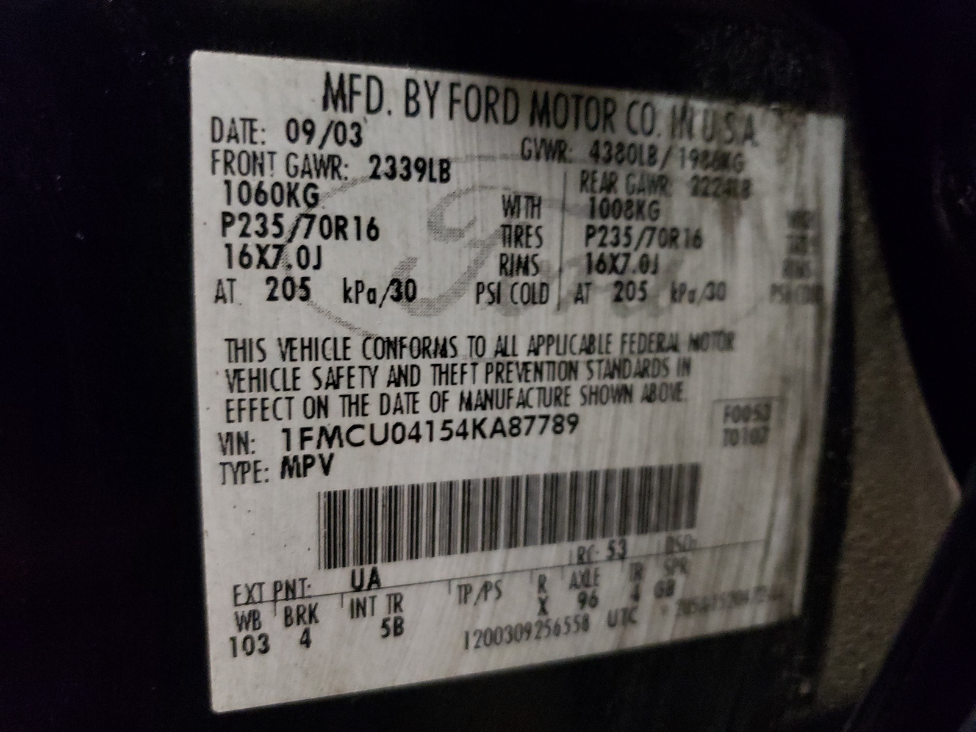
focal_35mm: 26
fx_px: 733
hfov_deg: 67.3
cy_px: 366
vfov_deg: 53.1
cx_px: 488
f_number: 1.5
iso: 565
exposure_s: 1/24
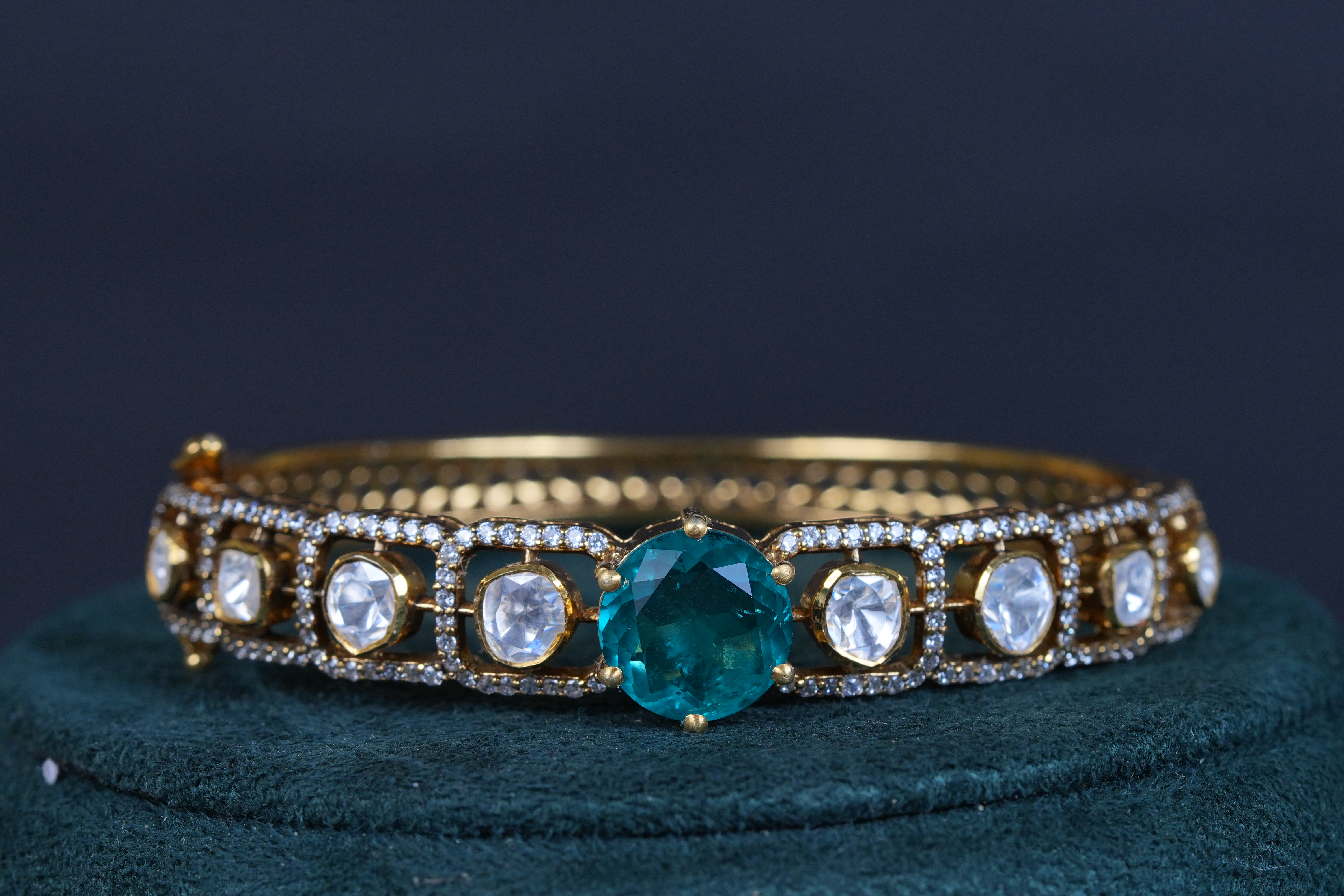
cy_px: 448
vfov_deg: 10.2
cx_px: 672
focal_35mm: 135
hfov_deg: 15.2
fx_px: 5040
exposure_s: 1/100
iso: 400
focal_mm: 90
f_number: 8
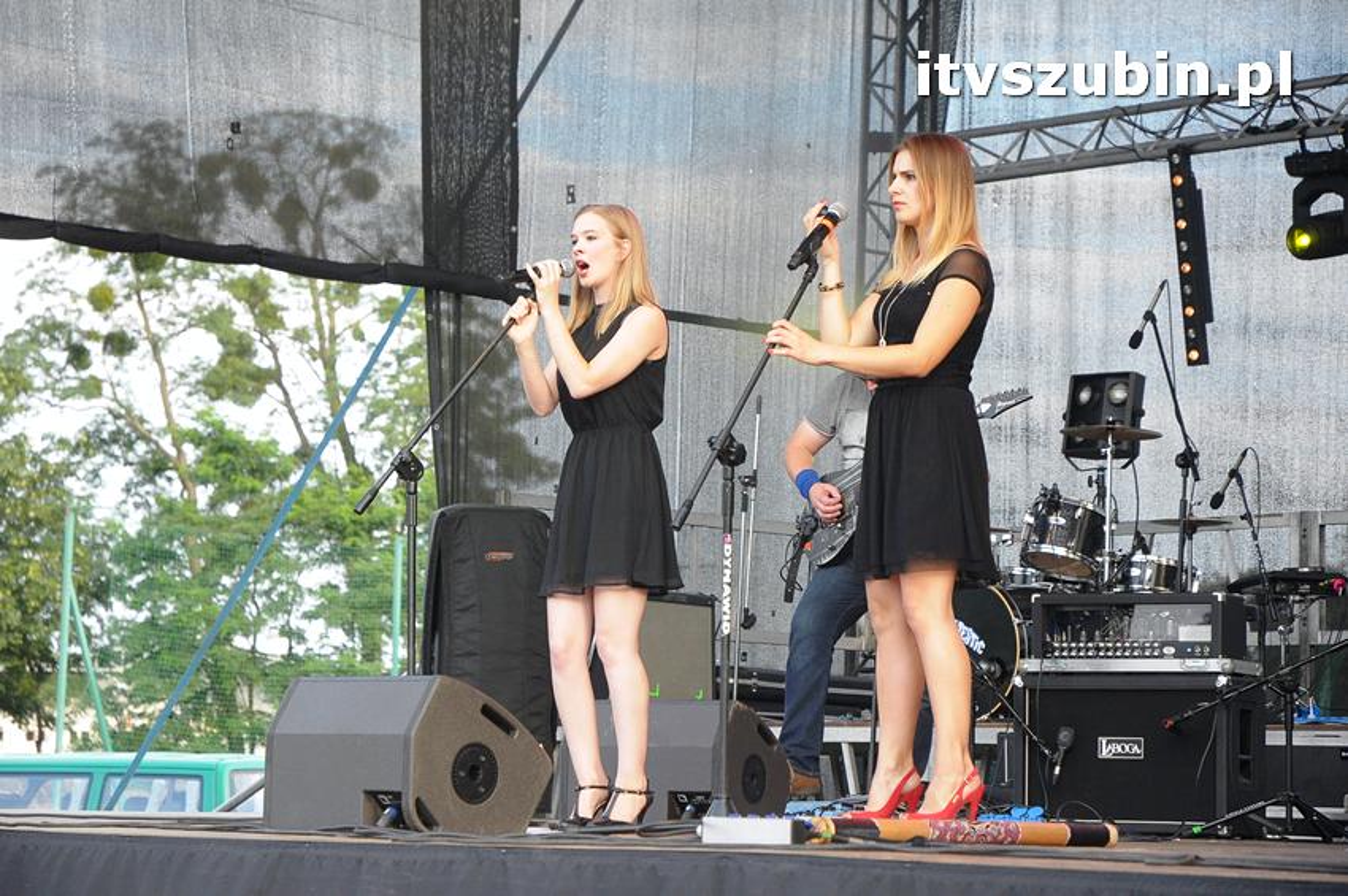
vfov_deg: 13.0
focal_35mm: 105
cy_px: 448
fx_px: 3928
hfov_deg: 19.5
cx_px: 674
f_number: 5
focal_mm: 70
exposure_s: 1/400
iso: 1250
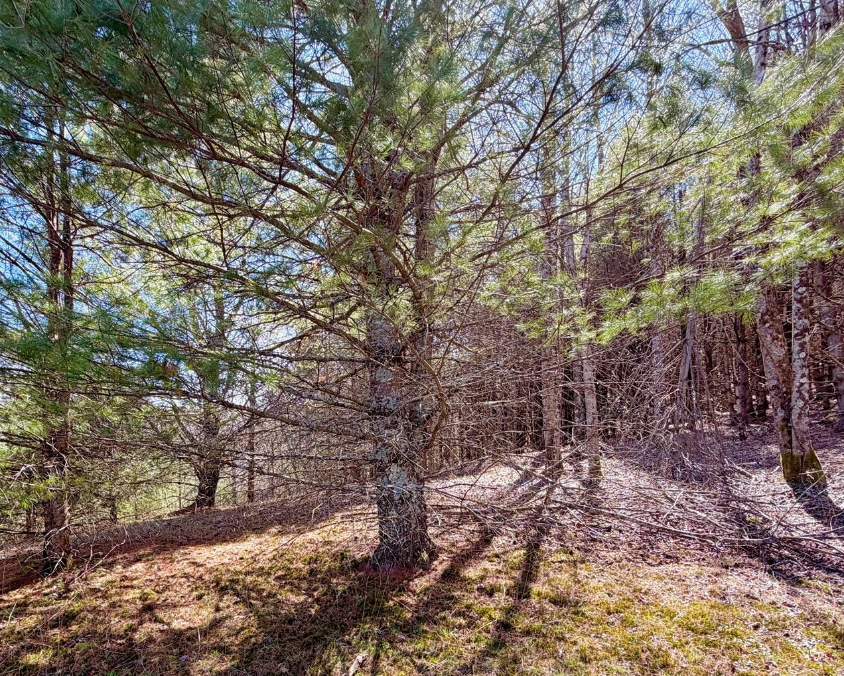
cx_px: 370
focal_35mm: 22
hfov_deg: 74.7
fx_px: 550
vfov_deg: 60.6
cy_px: 484
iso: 40
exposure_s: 1/140
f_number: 2.2
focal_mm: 2.22
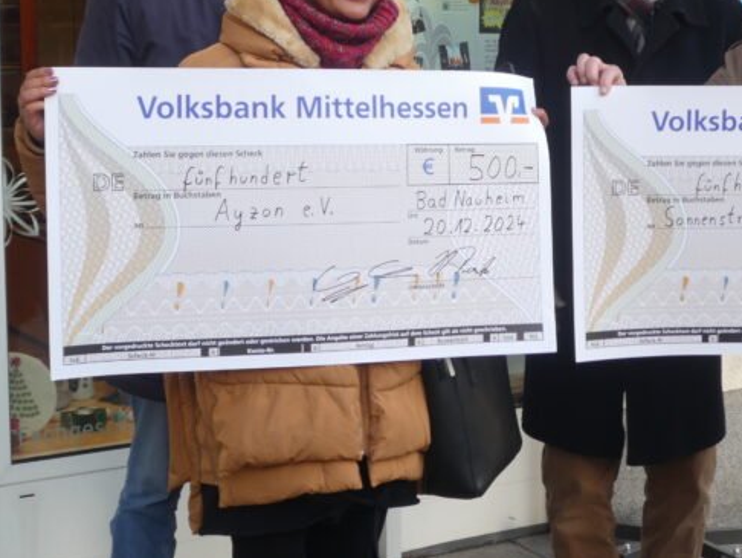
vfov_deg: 18.6
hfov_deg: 24.6
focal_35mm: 79
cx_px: 508
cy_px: 187
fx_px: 1694
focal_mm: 9
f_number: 4.1
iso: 80
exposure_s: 1/80
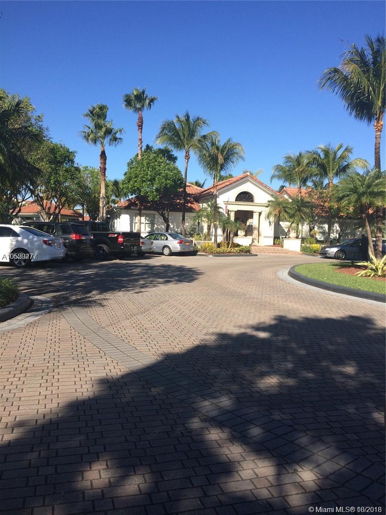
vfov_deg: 61.7
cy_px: 258
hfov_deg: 48.2
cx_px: 193
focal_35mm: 29
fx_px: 431
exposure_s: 1/1414
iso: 32
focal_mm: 4.15
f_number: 2.2
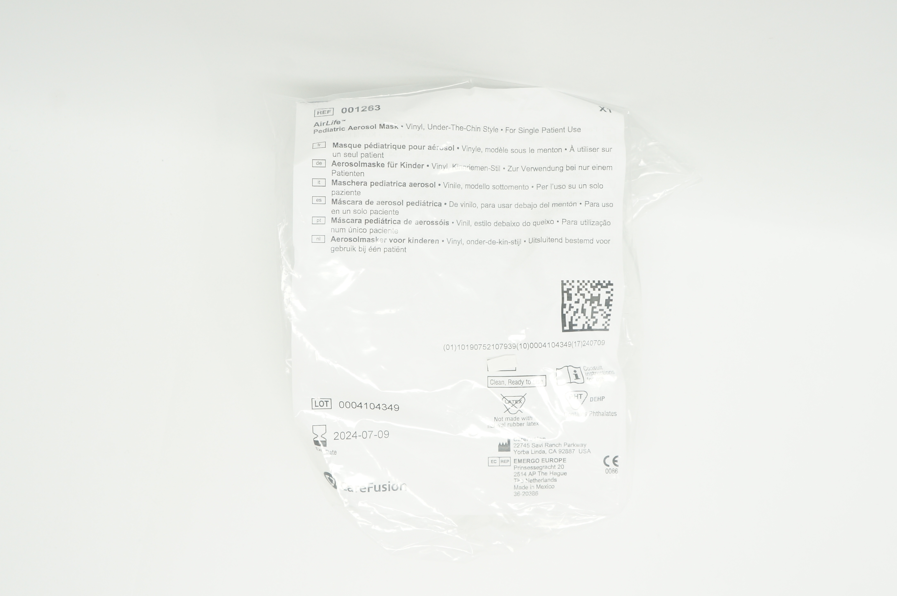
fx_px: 1134
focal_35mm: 46
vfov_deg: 29.4
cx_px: 465
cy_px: 316
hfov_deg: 43.2
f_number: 8
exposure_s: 1/25
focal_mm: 27
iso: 400
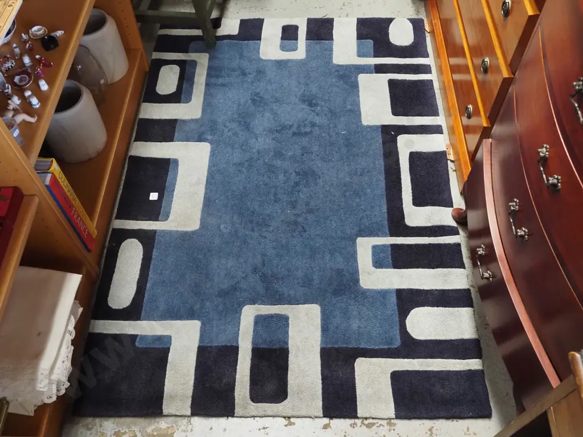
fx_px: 539
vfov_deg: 44.2
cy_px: 218
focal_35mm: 32
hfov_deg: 56.8
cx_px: 292
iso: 2500
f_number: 5.6
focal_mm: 16
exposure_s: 1/50
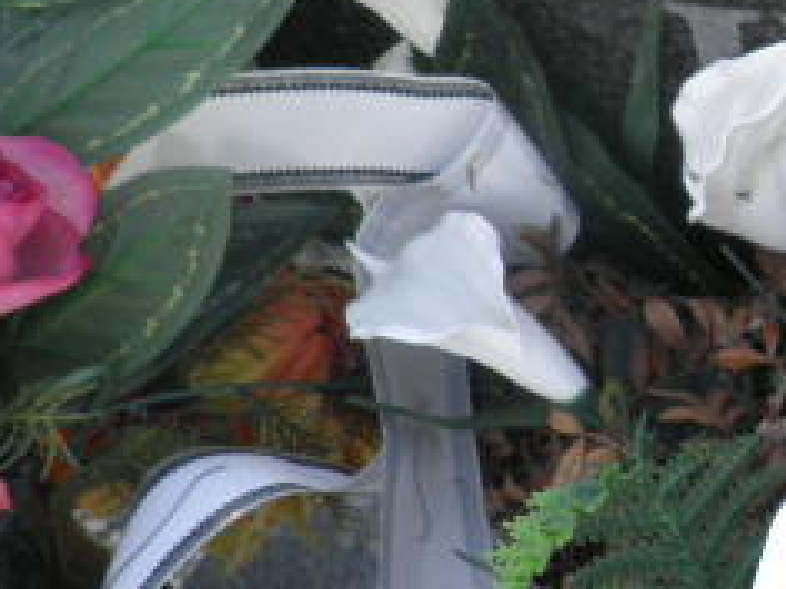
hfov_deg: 25.3
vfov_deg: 22.3
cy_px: 110
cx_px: 1052
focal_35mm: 65
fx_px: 1476
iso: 64
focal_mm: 4.3
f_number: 3.3
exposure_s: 1/125
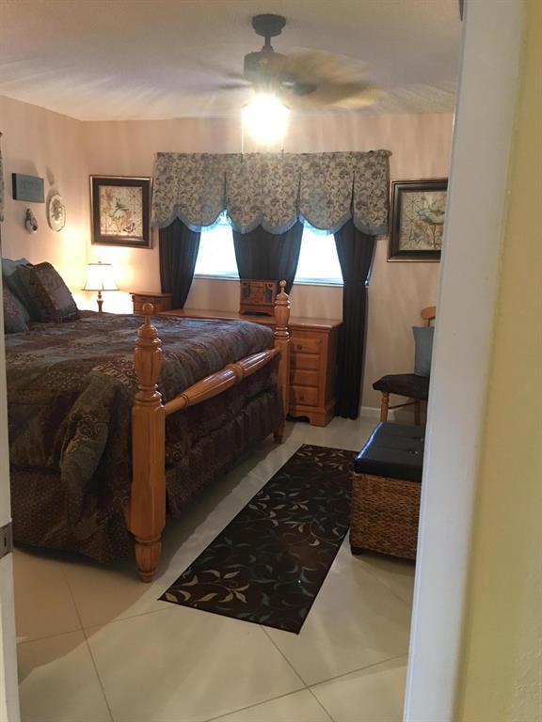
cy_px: 361
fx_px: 605
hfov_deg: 48.2
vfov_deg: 61.7
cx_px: 271
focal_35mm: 29
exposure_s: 1/10
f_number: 2.2
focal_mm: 4.15
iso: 100
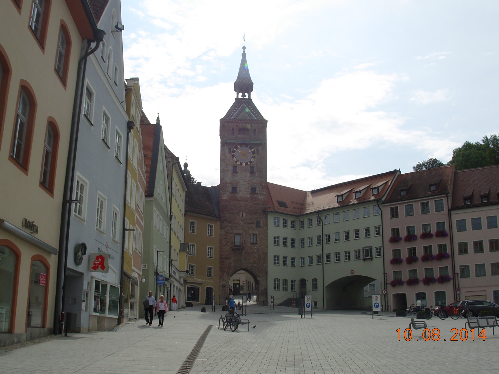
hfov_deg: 49.0
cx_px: 250
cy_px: 187
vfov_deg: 37.7
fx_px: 548
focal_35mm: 38
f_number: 4.9
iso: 50
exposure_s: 1/1054
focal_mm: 6.3
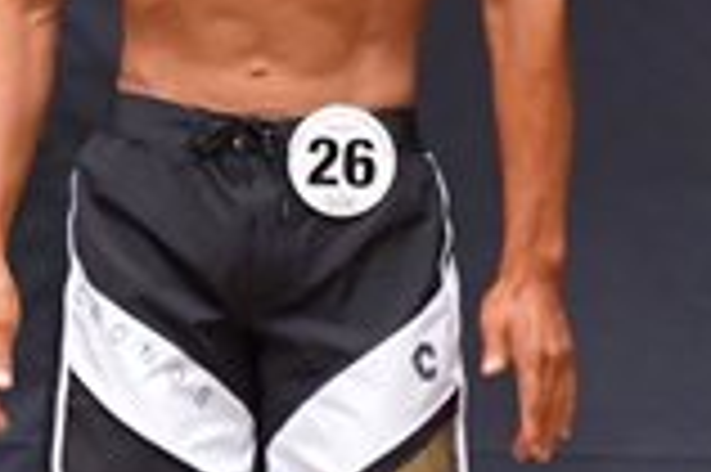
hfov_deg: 1.4
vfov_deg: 0.9
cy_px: 184
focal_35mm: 1476
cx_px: 124
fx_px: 29120
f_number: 5.6
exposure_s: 1/400
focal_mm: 200
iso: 6400
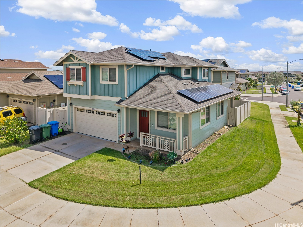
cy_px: 114
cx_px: 152
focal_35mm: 24
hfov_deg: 71.6
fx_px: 210
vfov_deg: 56.8
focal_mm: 8.67
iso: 100
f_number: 1.8
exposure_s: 1/125
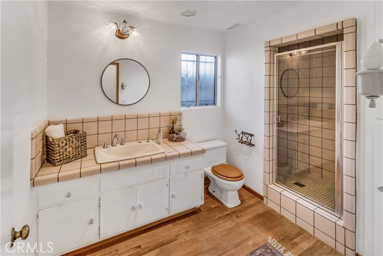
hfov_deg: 104.2
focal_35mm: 14
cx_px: 192
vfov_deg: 81.2
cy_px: 128
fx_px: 149
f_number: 8
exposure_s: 1/10
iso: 125
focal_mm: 14
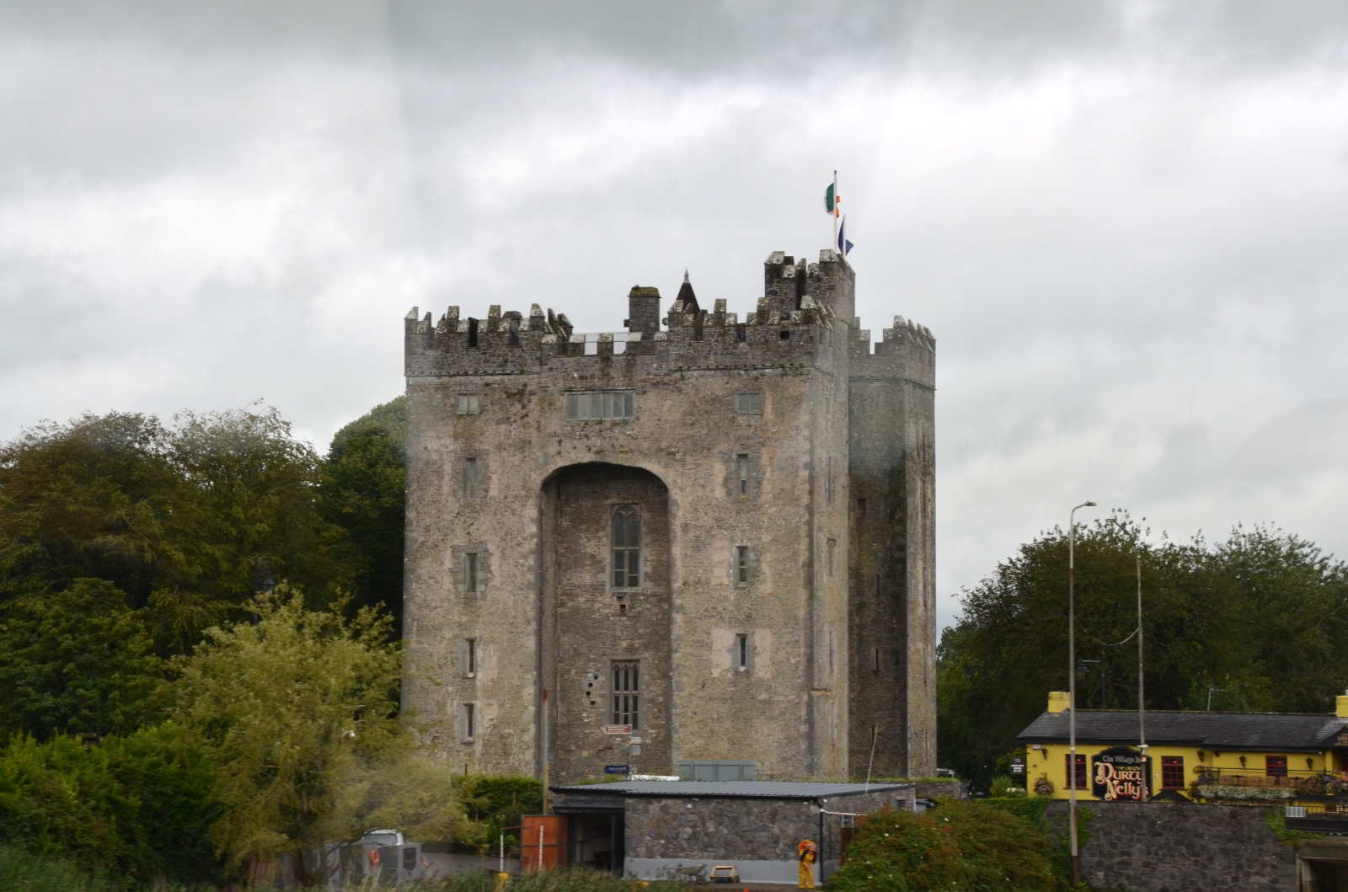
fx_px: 3923
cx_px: 674
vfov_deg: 13.0
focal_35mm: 105
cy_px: 446
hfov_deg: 19.5
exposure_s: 1/200
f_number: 7.1
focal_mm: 70
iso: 200
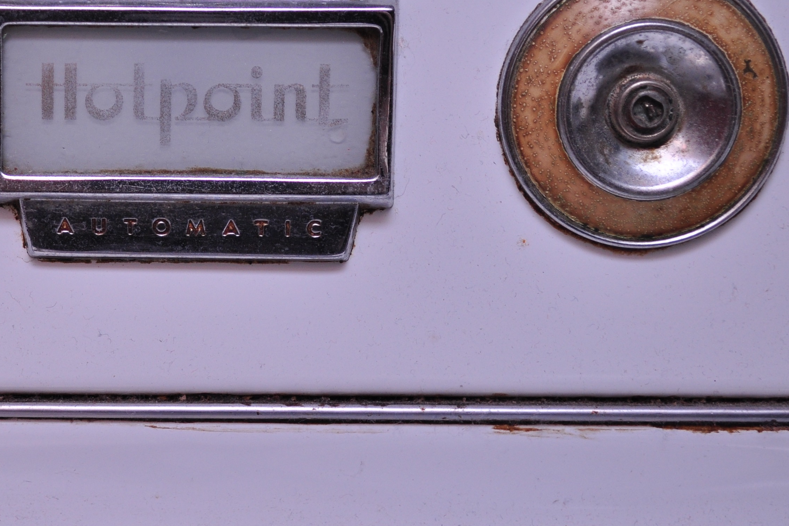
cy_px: 116
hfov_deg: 20.2
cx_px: 143
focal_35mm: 100
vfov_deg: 13.6
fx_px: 2190
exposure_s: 1/125
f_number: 5
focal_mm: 35
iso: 250
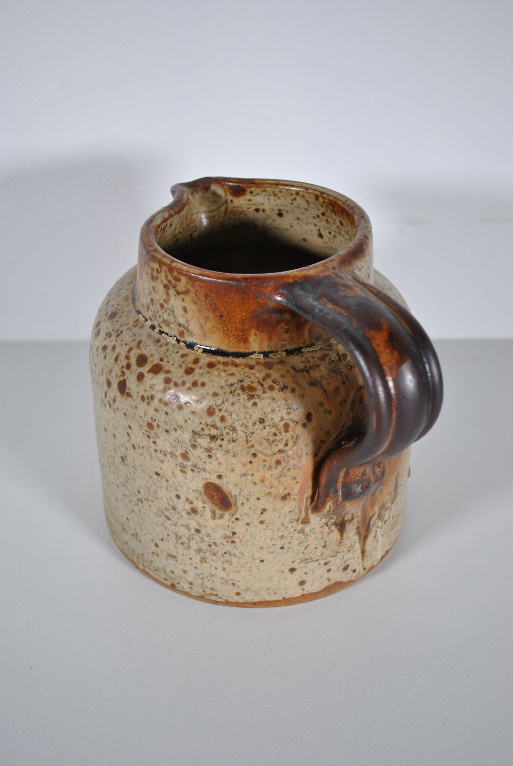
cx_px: 256
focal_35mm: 48
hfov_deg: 28.2
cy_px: 383
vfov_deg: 41.1
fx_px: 1023
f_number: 4.8
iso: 200
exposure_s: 1/80
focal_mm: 32
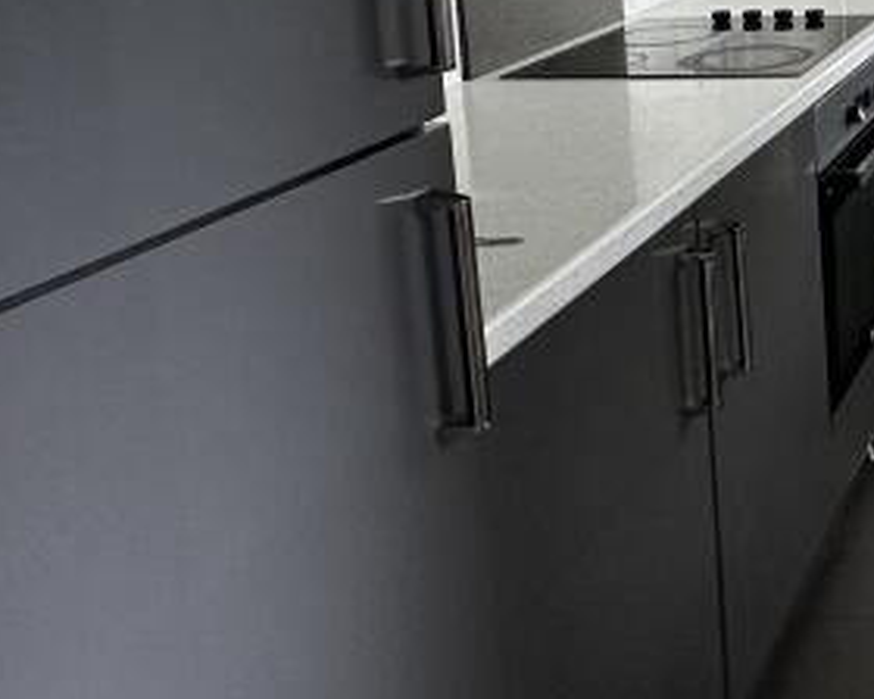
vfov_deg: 27.9
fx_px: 1293
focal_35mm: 50
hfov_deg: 30.1
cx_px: 1124
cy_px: -44
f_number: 2.2
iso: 160
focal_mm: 2.22
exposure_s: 1/99
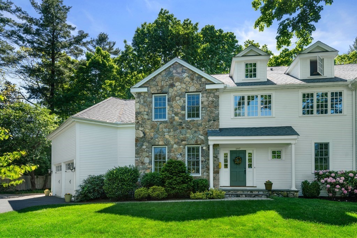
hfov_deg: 78.6
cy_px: 119
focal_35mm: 22
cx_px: 178
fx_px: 218
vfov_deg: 57.2
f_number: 7.1
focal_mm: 22
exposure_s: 1/125
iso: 400
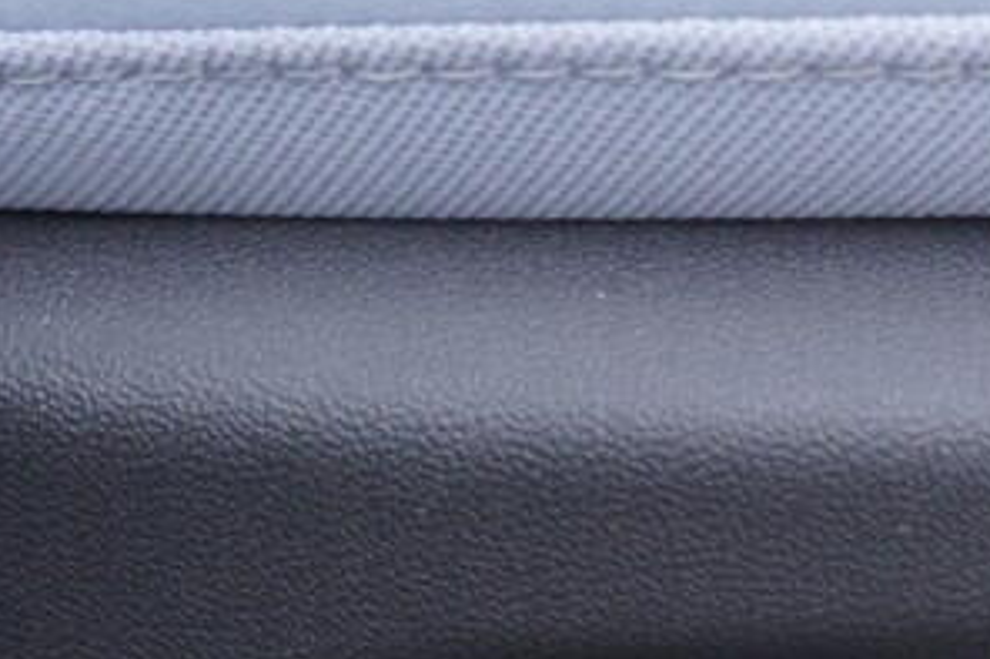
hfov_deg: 10.8
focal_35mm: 175
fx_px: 4810
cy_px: 1074
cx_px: 1947
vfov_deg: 7.7
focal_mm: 24
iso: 200
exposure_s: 1/40
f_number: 2.8
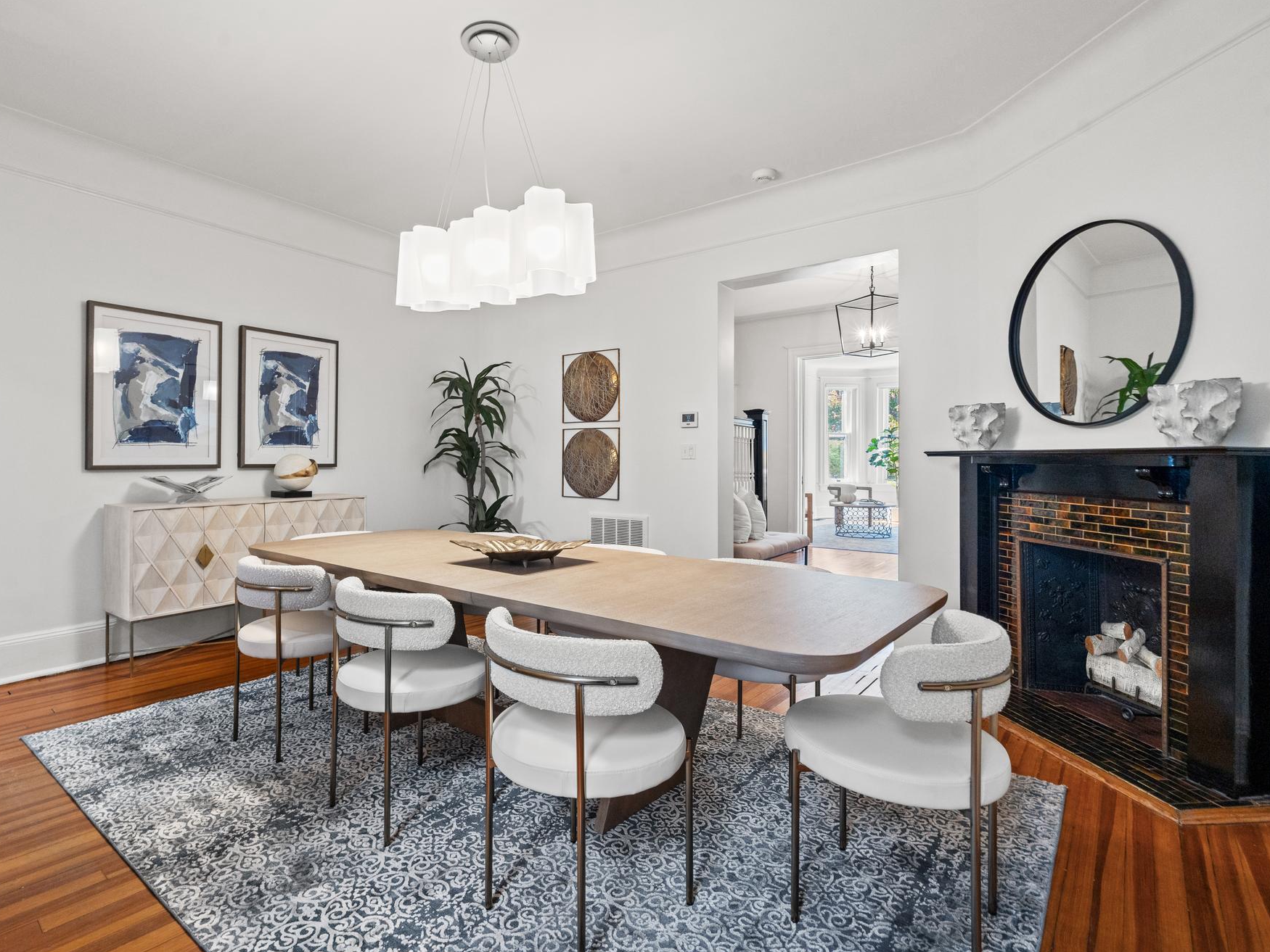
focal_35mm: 19
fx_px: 681
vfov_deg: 69.9
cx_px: 547
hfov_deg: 85.5
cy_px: 480
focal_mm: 16.5
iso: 640
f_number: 9
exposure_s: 1/1.67
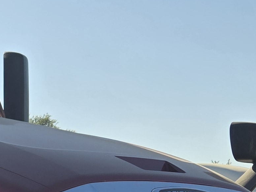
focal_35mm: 119
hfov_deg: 14.6
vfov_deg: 12.0
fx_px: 880
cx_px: -197
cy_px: 270
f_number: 1.8
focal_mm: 5.4
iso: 25
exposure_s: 1/1967
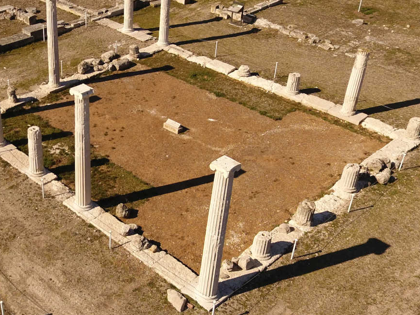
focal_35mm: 46
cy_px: 150
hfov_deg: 39.5
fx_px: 558
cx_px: 79
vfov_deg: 31.5
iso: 100
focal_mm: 3.61
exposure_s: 1/1199
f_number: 2.8
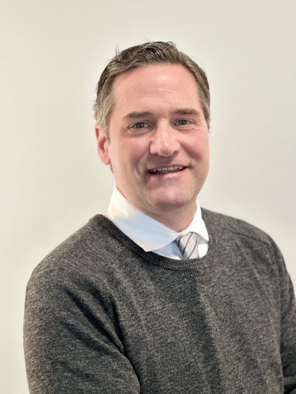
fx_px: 878
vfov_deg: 25.3
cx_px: 148
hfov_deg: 19.1
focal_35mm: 77
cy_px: 197
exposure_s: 1/31
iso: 320
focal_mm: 9
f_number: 2.8
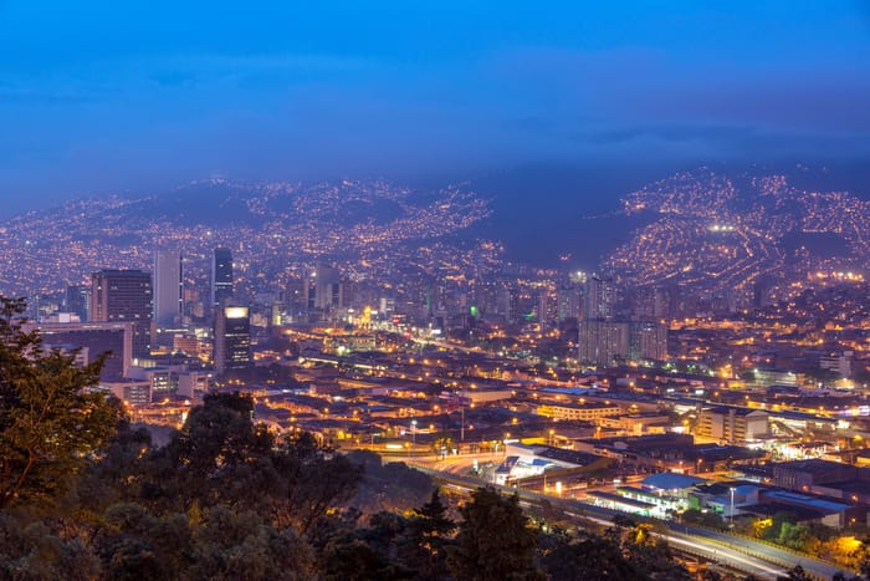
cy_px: 290
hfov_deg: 41.1
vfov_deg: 28.1
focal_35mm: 48
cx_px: 435
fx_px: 1160
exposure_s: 4
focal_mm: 48
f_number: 8
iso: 200
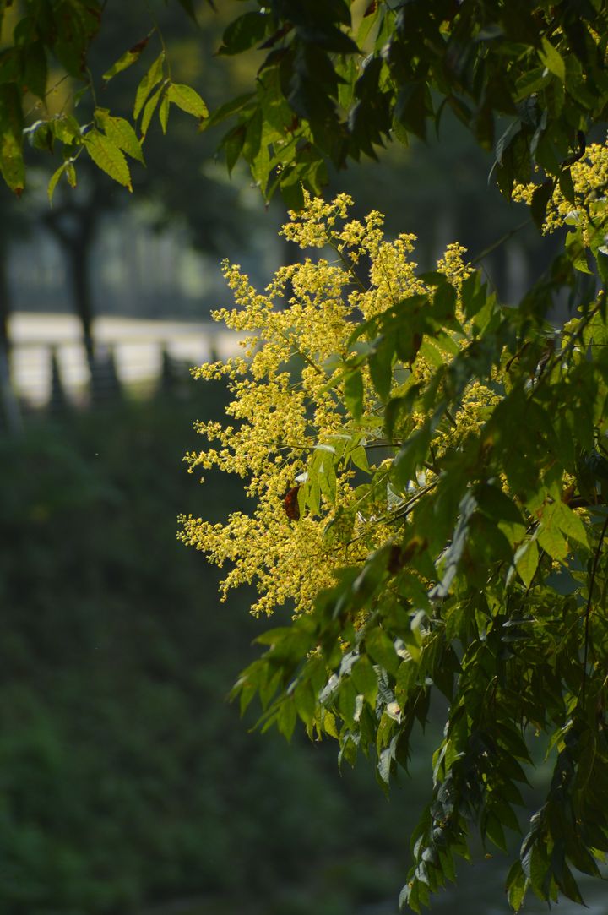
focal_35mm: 300
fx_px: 7614
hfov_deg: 4.6
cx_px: 304
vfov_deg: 6.9
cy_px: 458
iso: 200
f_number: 5.6
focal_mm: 200
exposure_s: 1/400
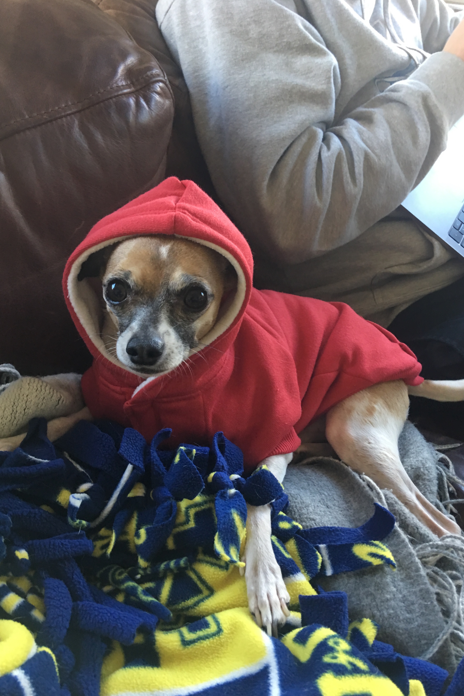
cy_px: 353
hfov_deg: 42.3
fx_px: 599
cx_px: 219
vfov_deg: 60.3
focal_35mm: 31
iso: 50
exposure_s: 1/15
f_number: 2.2
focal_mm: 4.15
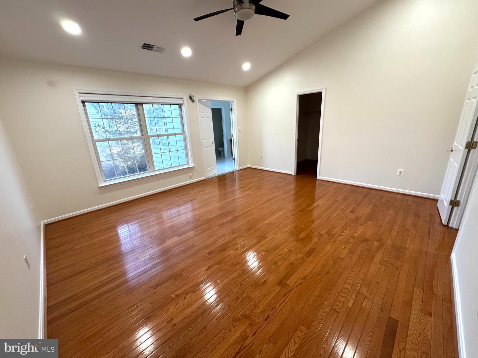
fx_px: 193
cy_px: 179
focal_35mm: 14
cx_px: 239
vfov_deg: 85.7
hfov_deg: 102.1
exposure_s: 1/120
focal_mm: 2.22
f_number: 2.2
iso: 250
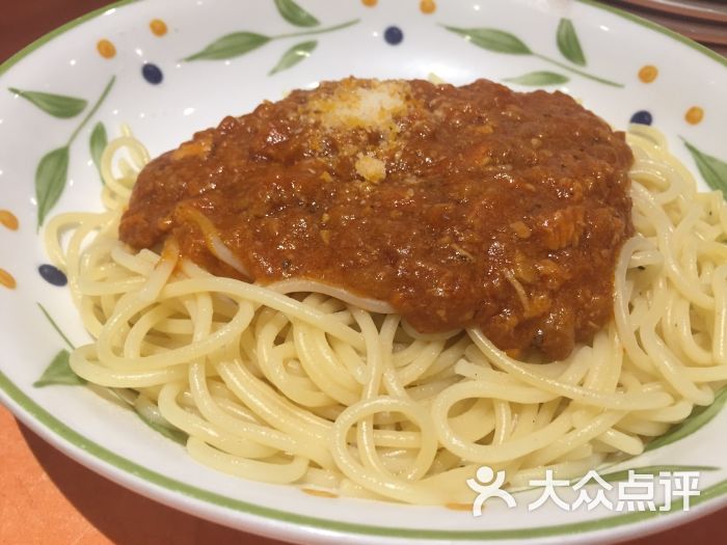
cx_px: 364
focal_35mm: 29
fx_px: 609
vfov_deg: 48.2
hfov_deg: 61.7
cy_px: 272
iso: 64
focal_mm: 4.15
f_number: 2.2
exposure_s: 1/33
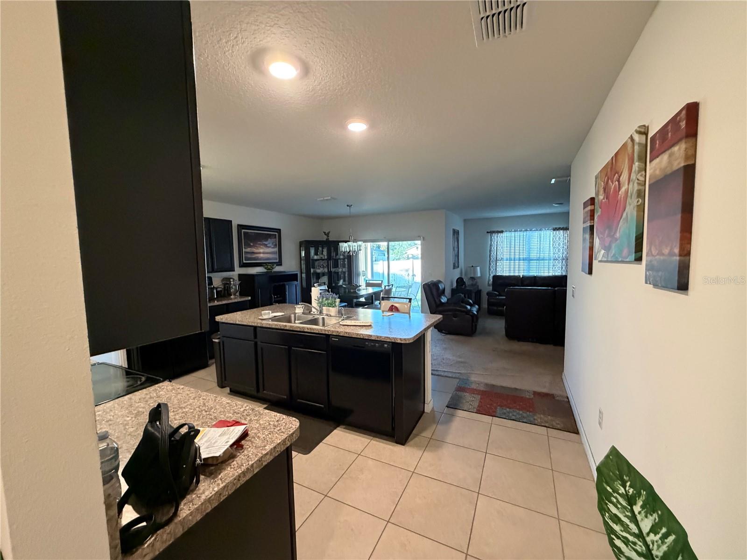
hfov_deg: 102.1
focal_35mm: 14
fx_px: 302
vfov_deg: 85.7
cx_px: 374
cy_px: 280
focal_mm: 2.22
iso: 640
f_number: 2.2
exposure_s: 1/60
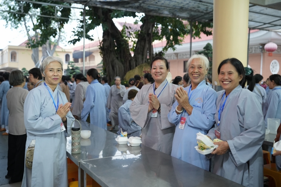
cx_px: 140
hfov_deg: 54.4
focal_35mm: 35
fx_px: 273
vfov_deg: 37.8
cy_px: 94
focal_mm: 35
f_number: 2.8
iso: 2000
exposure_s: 1/60
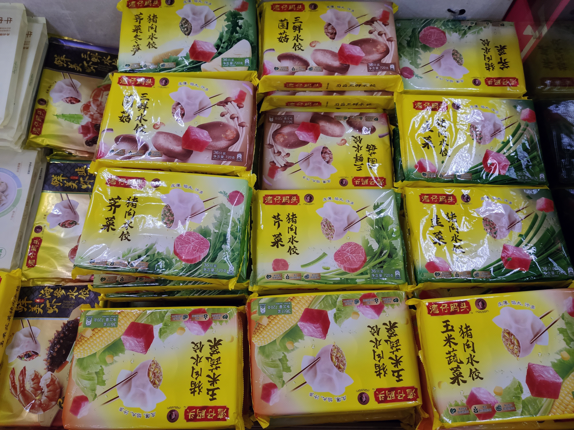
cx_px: 287
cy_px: 215
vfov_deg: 53.1
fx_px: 431
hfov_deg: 67.3
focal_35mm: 26
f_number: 1.75
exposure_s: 1/100
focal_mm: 4.75
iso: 319
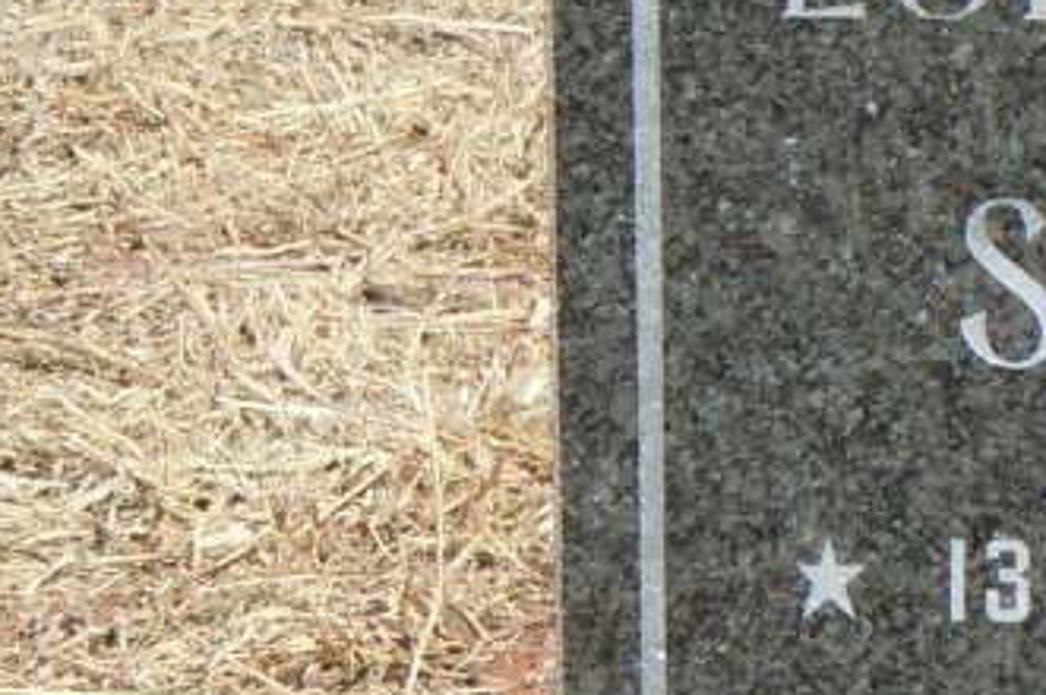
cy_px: 190
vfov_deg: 3.6
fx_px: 11175
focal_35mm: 385
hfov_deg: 5.3
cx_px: 1504
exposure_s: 1/1000
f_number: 4.5
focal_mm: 18.3
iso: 200
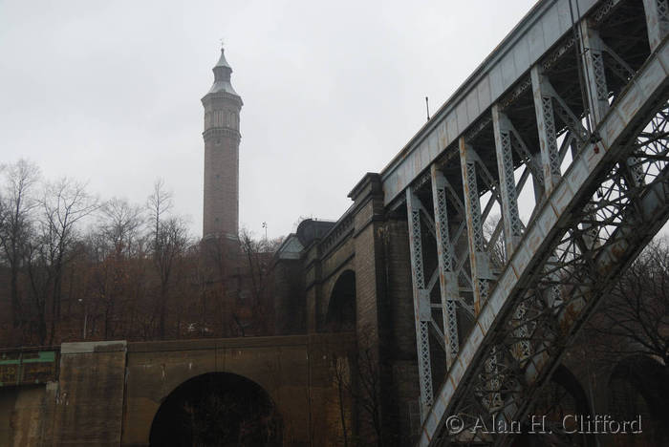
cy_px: 224
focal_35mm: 42
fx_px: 781
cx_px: 334
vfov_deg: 32.0
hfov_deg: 46.4
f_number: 4
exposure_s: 1/200
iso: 220
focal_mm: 28
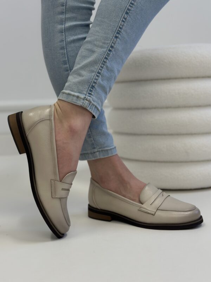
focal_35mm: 48
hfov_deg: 30.3
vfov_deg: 39.7
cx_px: 106
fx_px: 390
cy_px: 141
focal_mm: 6.86
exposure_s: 1/100
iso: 100
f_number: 1.78
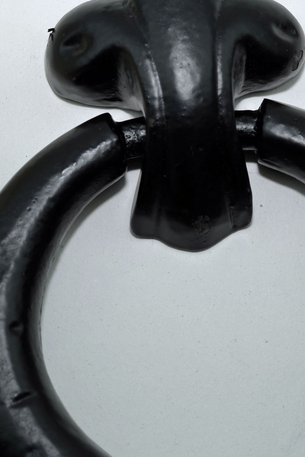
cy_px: 238
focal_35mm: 192
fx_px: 2439
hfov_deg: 7.1
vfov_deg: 10.7
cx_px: 329
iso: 100
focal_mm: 50
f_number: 6.3
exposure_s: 1/200
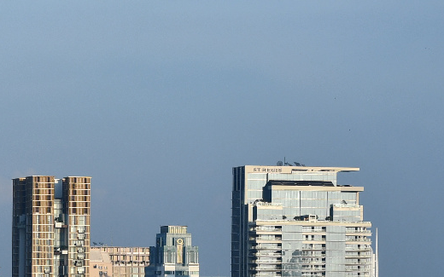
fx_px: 2844
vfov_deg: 5.6
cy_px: 291
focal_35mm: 235
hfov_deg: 8.8
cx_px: -146
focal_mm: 50
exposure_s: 1/250
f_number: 8
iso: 160
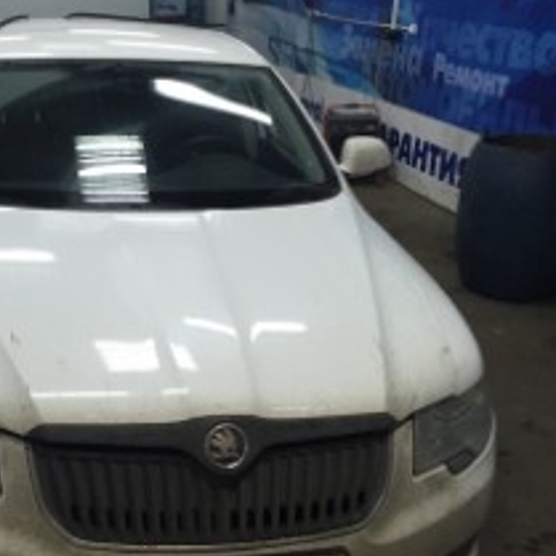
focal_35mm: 49
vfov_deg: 34.7
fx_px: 890
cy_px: 295
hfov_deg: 34.0
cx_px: 138
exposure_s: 1/33
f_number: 2.2
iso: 64
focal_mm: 4.15
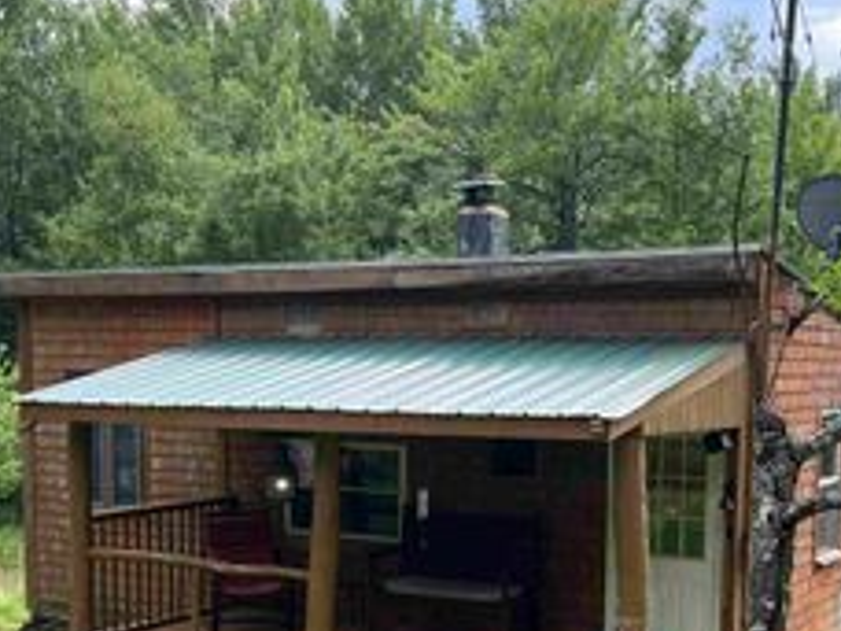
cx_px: 435
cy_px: 493
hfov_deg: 33.8
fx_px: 1385
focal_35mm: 57
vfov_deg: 25.3
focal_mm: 5.7
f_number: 1.5
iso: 50
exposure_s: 1/820
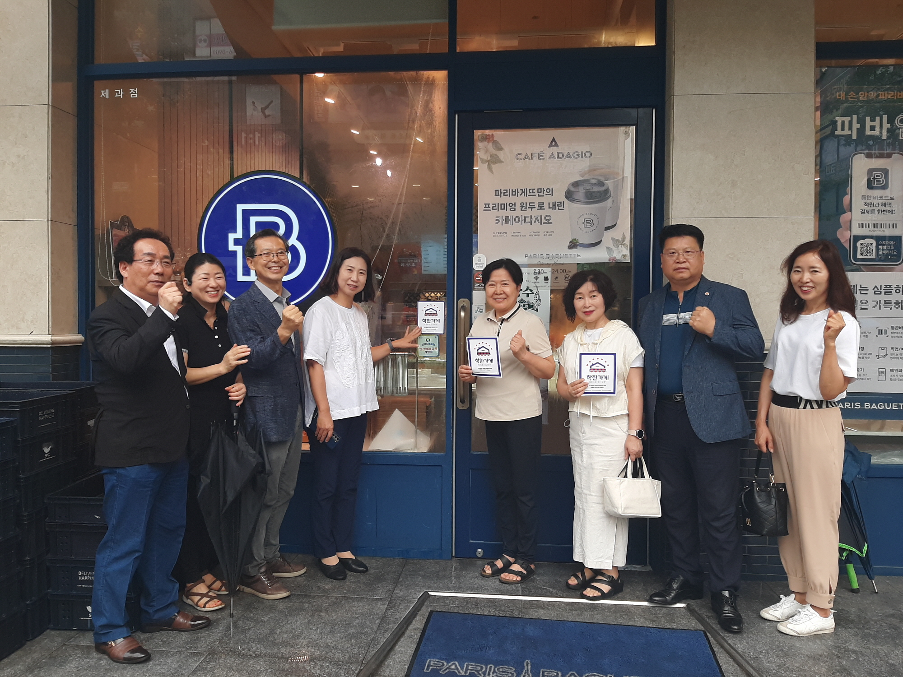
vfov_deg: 53.1
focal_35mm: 26
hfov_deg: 67.3
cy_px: 338
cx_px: 452
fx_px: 678
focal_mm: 3.93
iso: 40
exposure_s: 1/283
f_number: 1.7
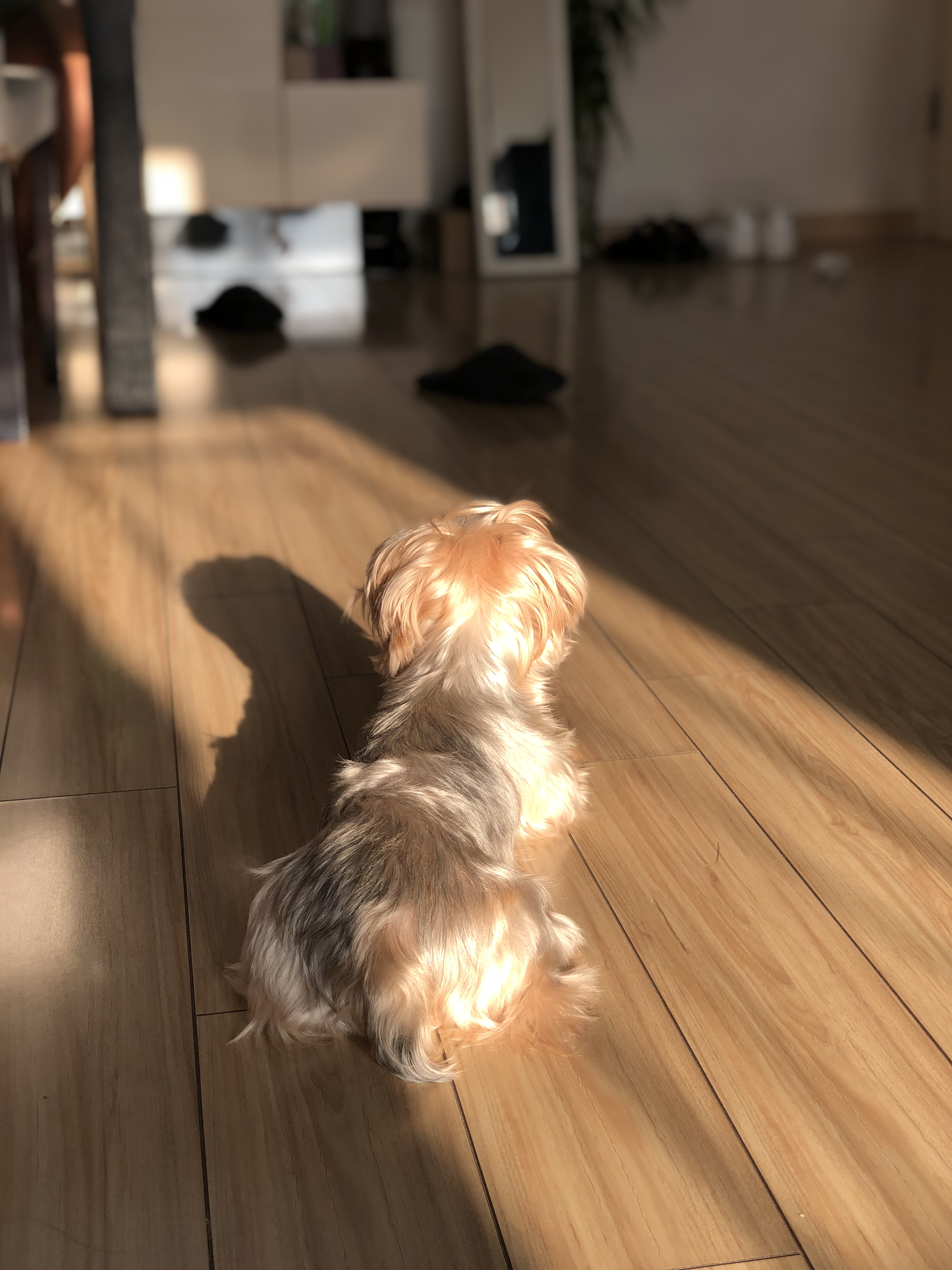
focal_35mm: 52
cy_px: 635
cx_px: 476
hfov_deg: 28.0
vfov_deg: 36.8
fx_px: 1907
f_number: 2.4
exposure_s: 1/150
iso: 16
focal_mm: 6
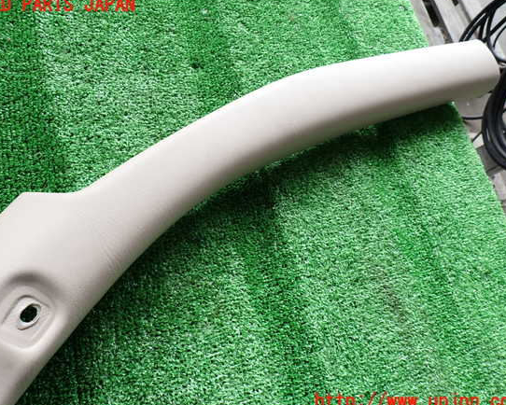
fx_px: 404
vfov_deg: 53.2
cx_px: 246
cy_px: 203
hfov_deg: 64.0
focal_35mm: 27
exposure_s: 1/60
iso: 100
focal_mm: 4.5
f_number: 2.8
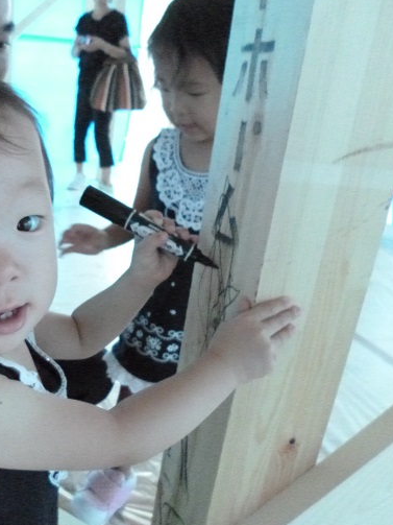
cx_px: 81
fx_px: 500
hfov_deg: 41.2
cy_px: 260
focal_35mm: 33
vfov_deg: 55.4
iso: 1600
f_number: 2.5
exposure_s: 1/80
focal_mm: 4.3
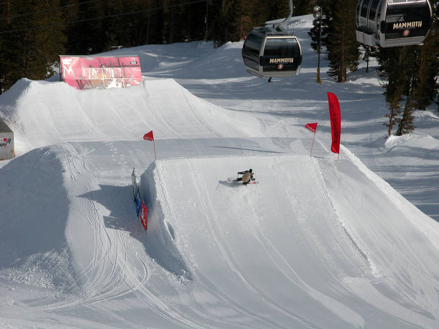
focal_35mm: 188
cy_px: 164
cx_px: 220
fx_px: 2384
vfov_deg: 7.9
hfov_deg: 10.5
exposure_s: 1/1000
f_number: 8
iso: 100
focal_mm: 48.5
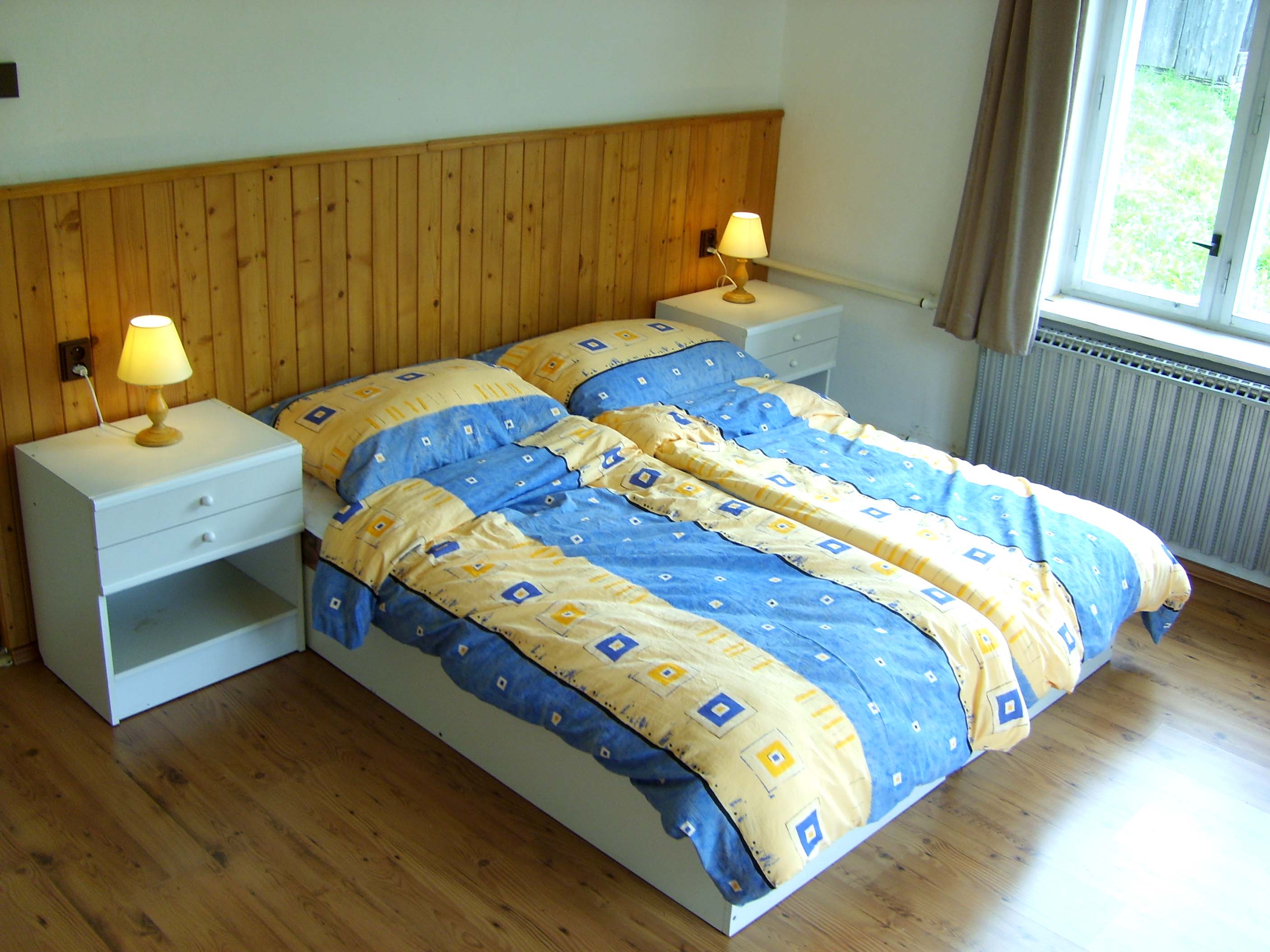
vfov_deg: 40.7
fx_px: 1284
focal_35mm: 35
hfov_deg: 52.6
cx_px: 635
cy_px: 476
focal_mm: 5.8
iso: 50
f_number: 2.8
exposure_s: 1/45
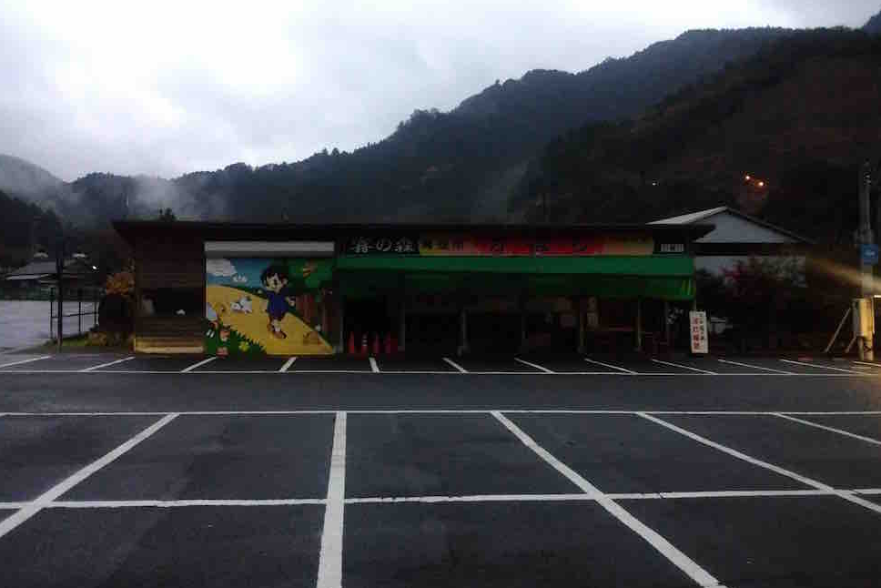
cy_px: 265
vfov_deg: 44.9
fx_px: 710
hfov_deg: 63.6
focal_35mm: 29
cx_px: 438
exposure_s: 1/15
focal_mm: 2.87
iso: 400
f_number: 2.4
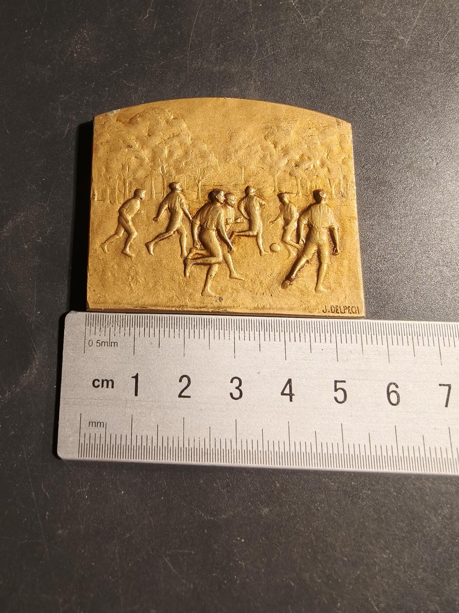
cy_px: 306
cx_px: 230
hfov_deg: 58.9
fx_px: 407
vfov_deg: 73.9
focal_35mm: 23
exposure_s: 1/100
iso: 160
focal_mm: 2.32
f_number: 2
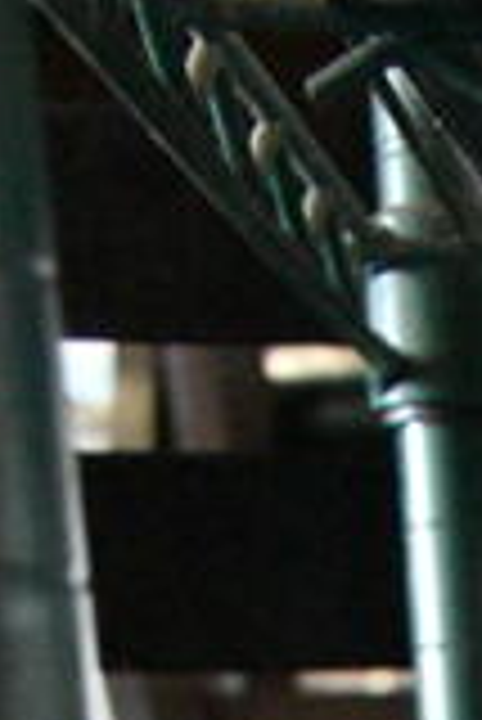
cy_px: 1942
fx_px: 3427
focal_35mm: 171
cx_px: 1365
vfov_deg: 9.9
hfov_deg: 7.3
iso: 6400
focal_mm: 20
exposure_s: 1/100
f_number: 5
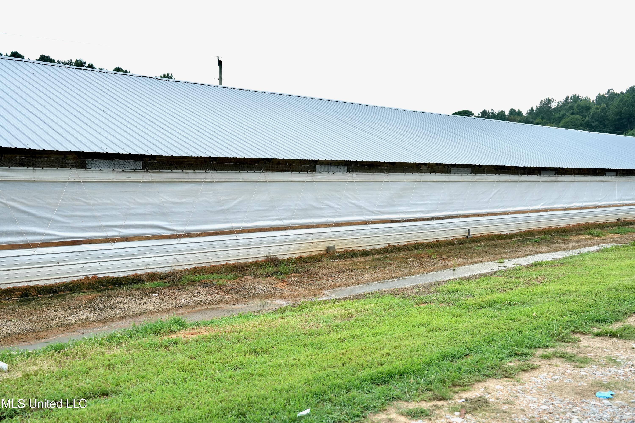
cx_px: 318
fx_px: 653
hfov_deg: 51.9
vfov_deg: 35.9
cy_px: 212
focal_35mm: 37
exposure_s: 1/6400
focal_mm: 37
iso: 1250
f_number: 4
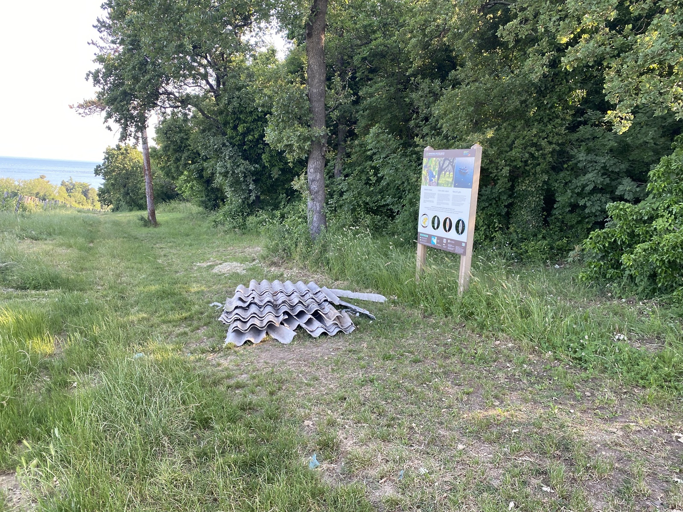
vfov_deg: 53.1
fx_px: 513
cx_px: 342
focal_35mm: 26
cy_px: 256
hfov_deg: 67.3
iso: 40
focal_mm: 4.25
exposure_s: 1/121
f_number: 1.8
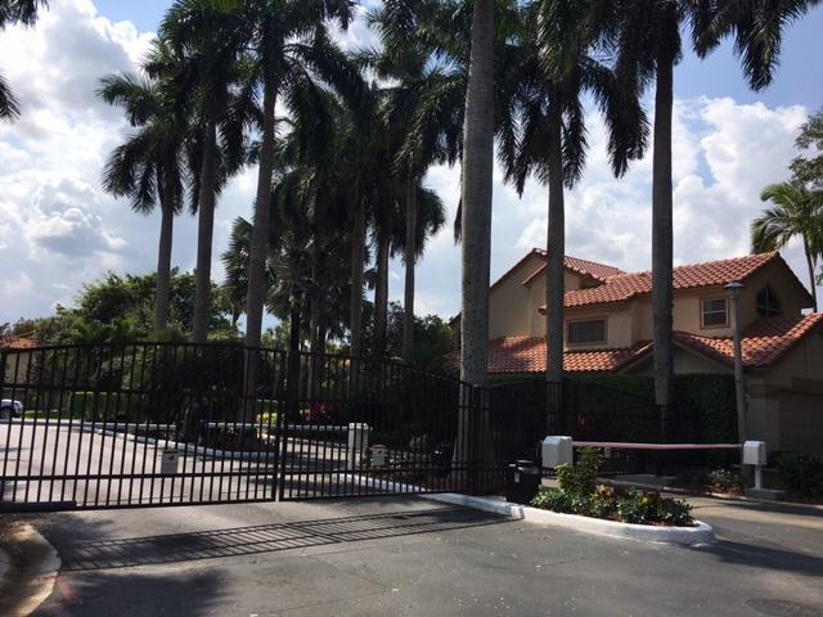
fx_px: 689
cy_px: 308
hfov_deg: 61.7
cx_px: 412
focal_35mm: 29
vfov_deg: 48.2
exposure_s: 1/2137
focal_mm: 4.15
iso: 25
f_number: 2.2
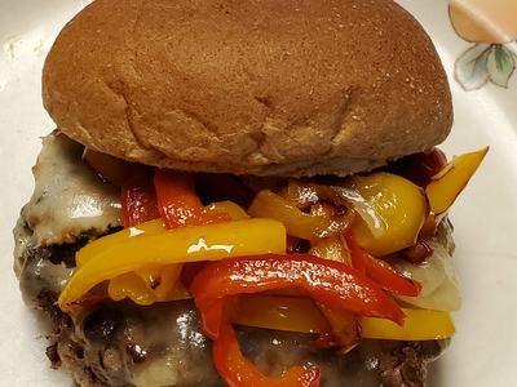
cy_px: 194
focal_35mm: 26
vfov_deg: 53.1
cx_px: 258
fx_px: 388
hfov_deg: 67.3
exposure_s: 1/60
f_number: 2.4
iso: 250
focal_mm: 4.3
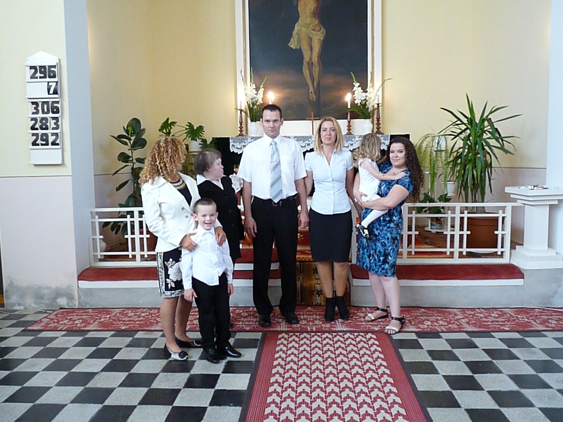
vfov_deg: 51.4
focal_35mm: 27
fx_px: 439
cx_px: 282
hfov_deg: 65.3
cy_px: 211
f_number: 2.8
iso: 800
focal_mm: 4.8
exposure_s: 1/80
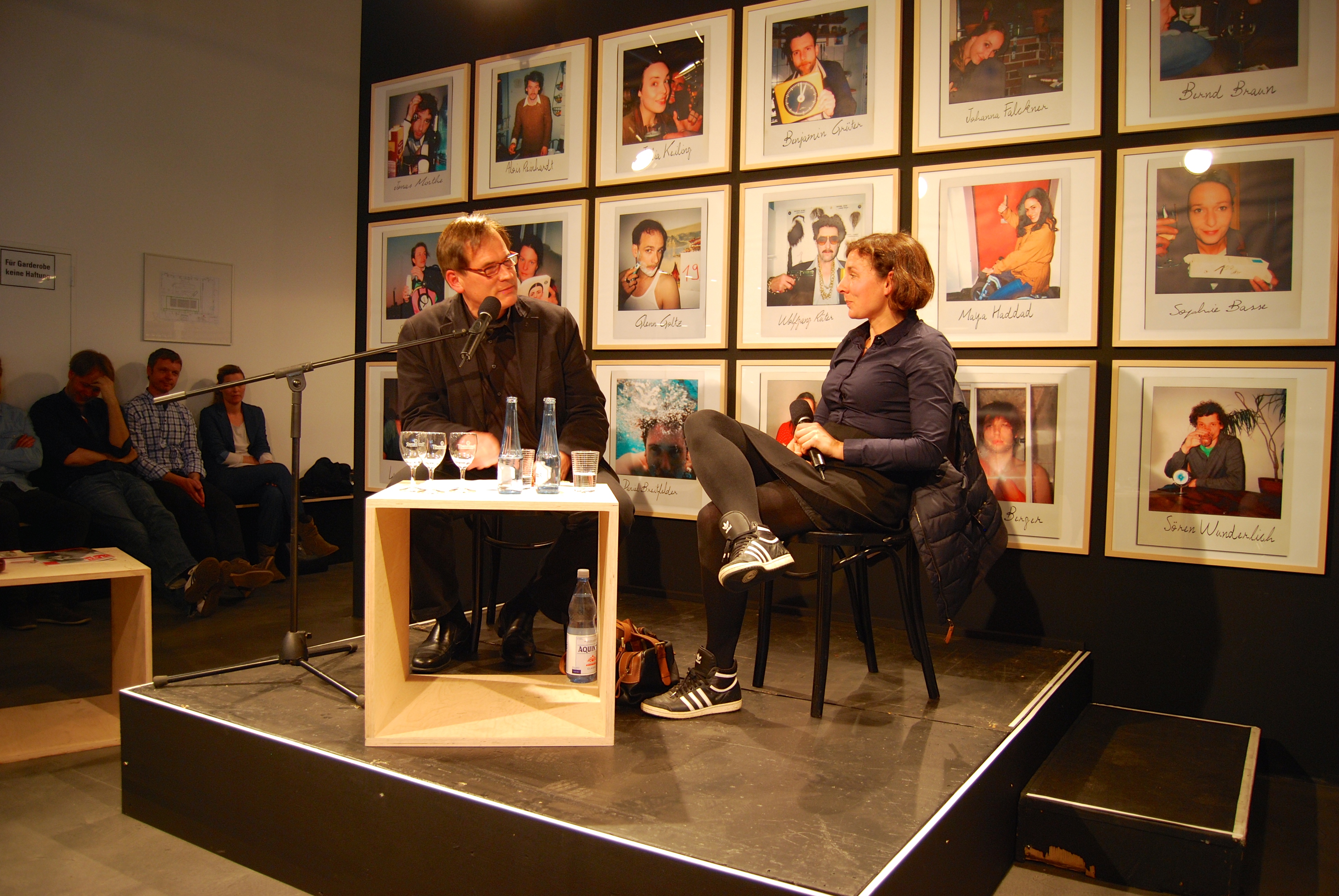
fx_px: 1005
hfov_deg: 67.3
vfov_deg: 48.0
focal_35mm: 27
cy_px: 448
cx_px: 670
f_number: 3.5
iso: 360
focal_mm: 18
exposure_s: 1/30
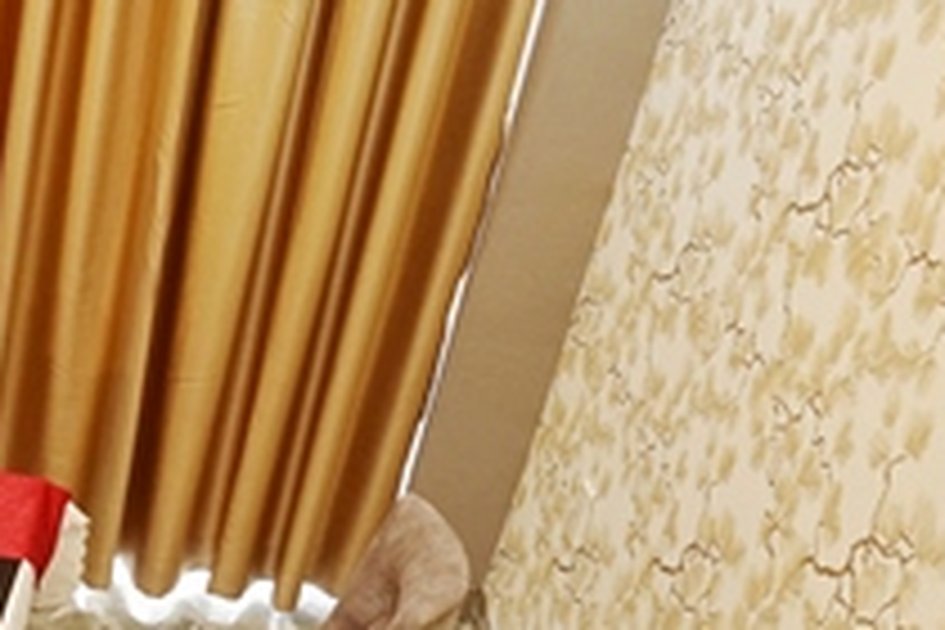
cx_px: -400
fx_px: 1601
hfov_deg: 26.0
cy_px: 614
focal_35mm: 61
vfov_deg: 21.6
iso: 800
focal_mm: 16
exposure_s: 1/80
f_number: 5
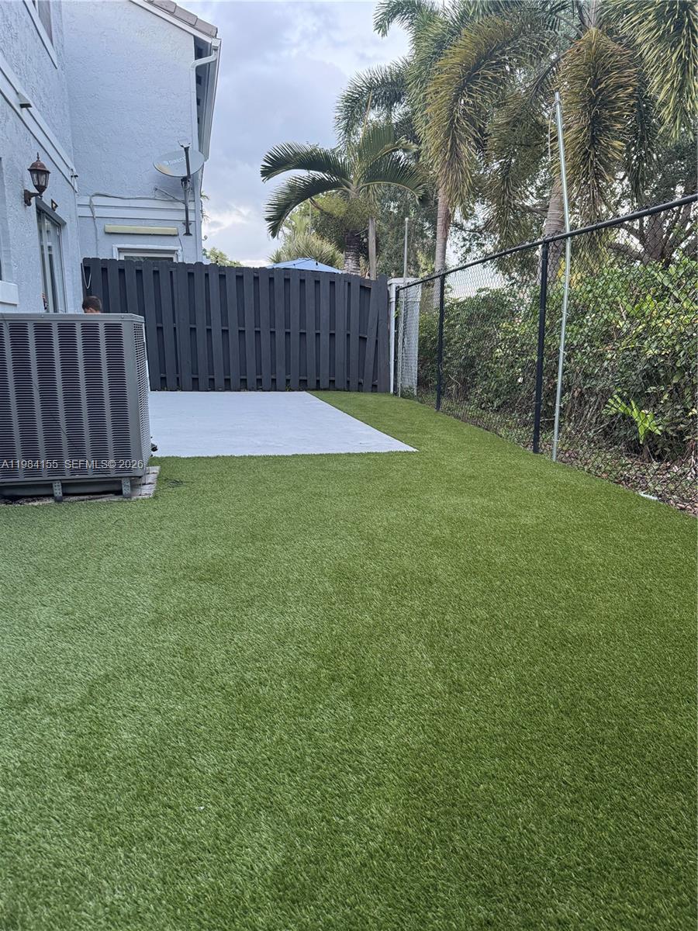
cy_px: 466
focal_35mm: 24
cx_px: 349
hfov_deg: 56.8
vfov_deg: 71.6
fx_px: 645
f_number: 1.78
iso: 320
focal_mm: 6.76
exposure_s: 1/60
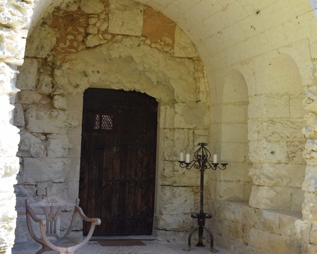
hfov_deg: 31.5
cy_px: 107
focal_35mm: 60
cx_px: 158
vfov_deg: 25.3
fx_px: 563
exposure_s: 1/200
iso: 400
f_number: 7.1
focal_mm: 28
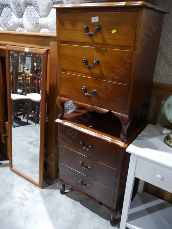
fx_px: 185
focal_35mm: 28
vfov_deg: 63.4
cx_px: 86
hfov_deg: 49.8
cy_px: 114
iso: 800
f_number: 3.5
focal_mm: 14
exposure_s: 1/60
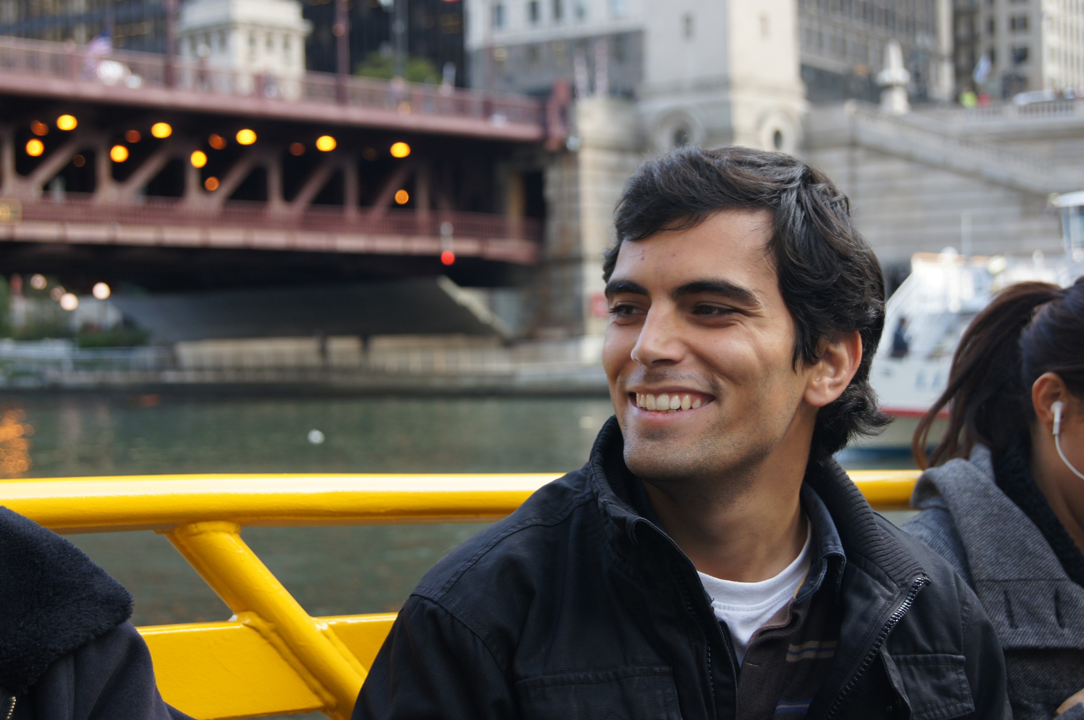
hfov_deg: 29.9
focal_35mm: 68
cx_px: 542
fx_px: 2030
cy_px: 360
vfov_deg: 20.1
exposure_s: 1/80
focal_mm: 45
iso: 250
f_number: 5.6
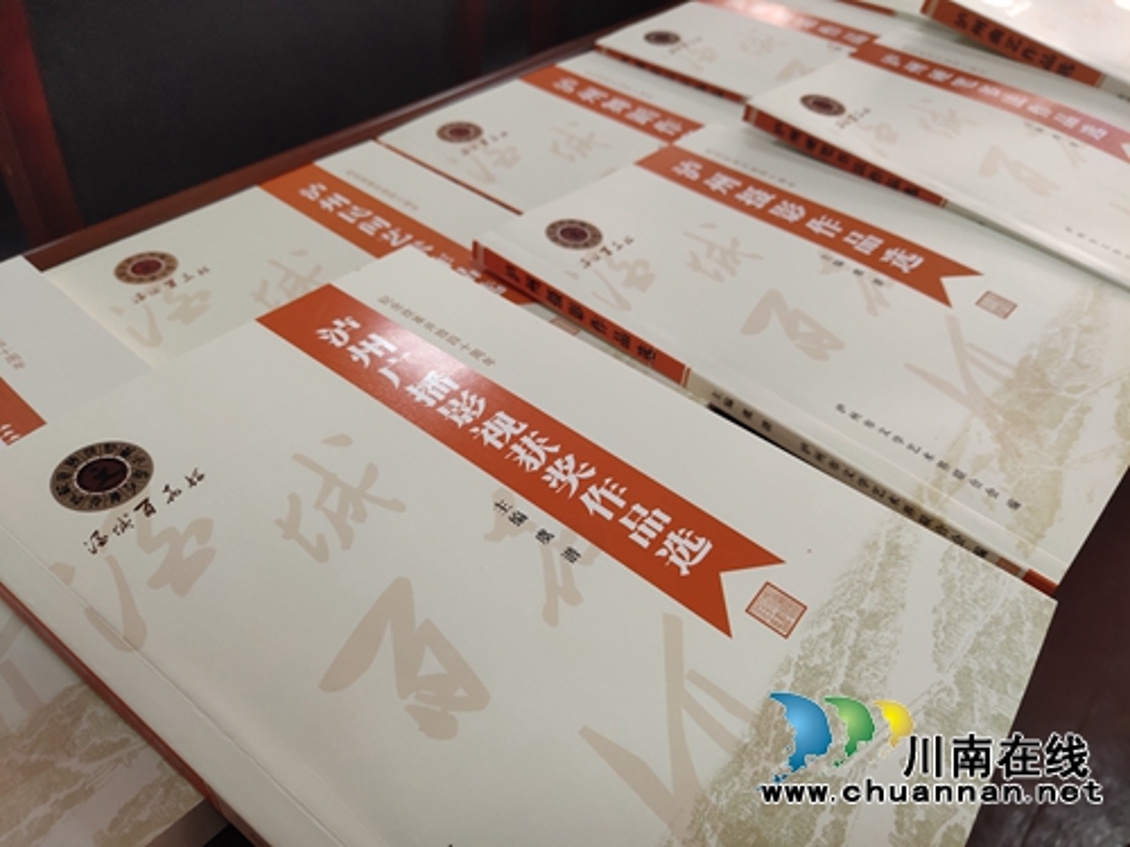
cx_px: 565
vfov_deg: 48.2
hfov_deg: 61.7
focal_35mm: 29
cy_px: 424
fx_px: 947
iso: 185
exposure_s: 1/50
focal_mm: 4.27
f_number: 1.8
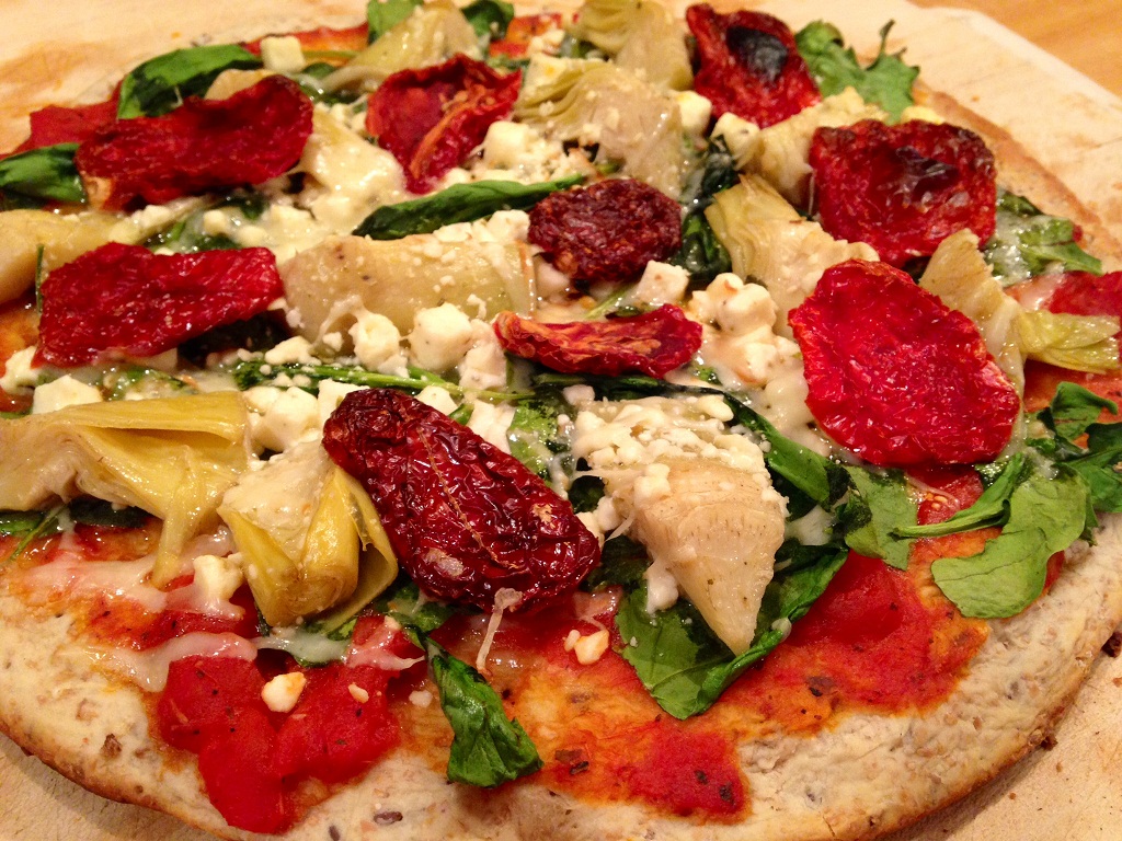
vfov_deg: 42.9
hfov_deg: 55.4
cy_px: 420
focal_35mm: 33
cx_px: 561
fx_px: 1070
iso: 200
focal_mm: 4.12
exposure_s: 1/20
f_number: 2.4
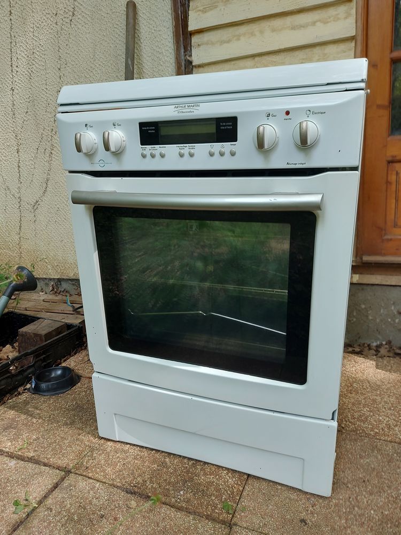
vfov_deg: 71.6
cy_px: 268
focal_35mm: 24
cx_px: 200
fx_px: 371
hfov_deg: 56.8
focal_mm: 5.23
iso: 32
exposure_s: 1/50
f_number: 1.8
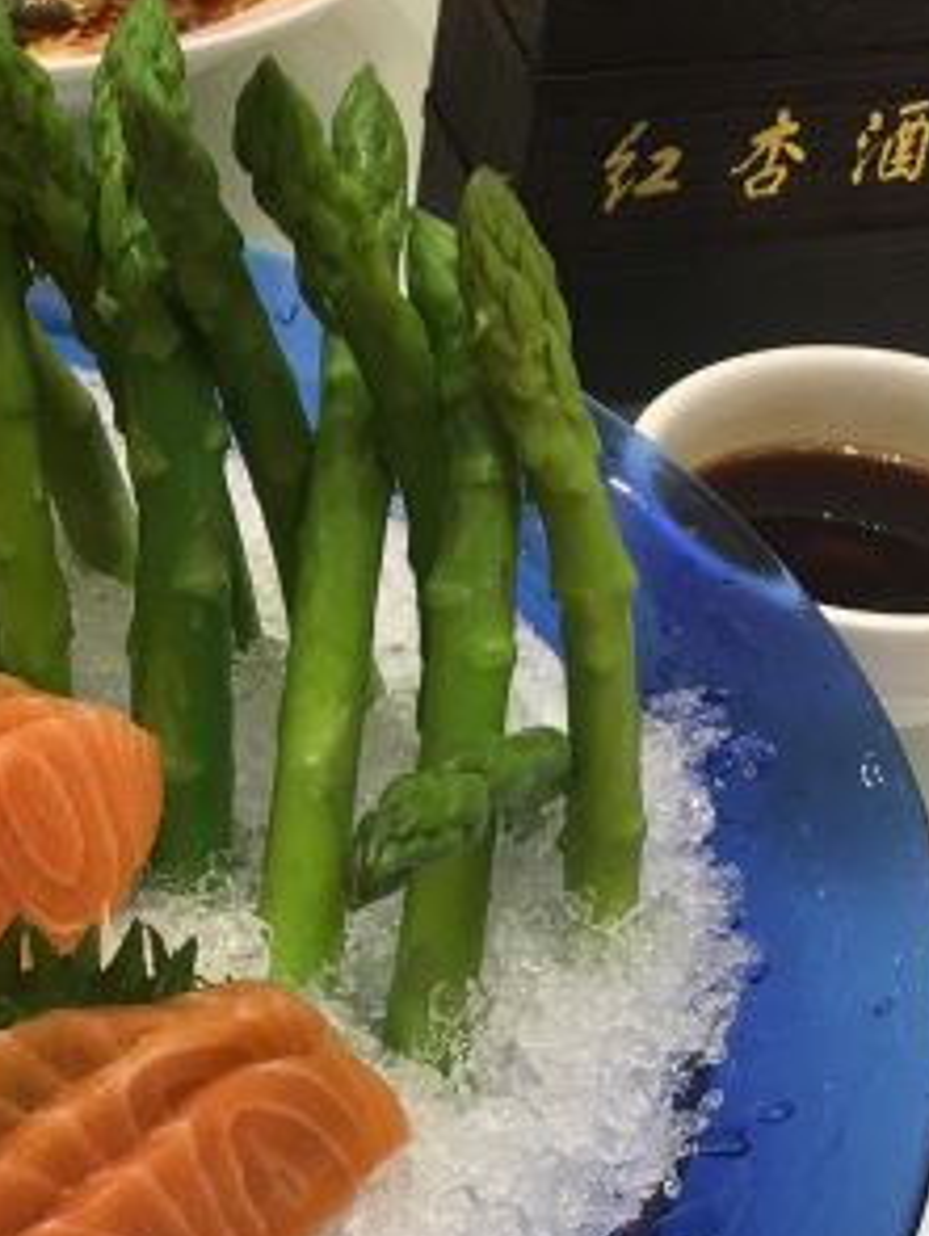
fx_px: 2465
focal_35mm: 69
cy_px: 1051
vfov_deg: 27.4
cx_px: 44
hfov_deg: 20.8
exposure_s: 1/33
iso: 25
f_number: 2.2
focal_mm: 4.15
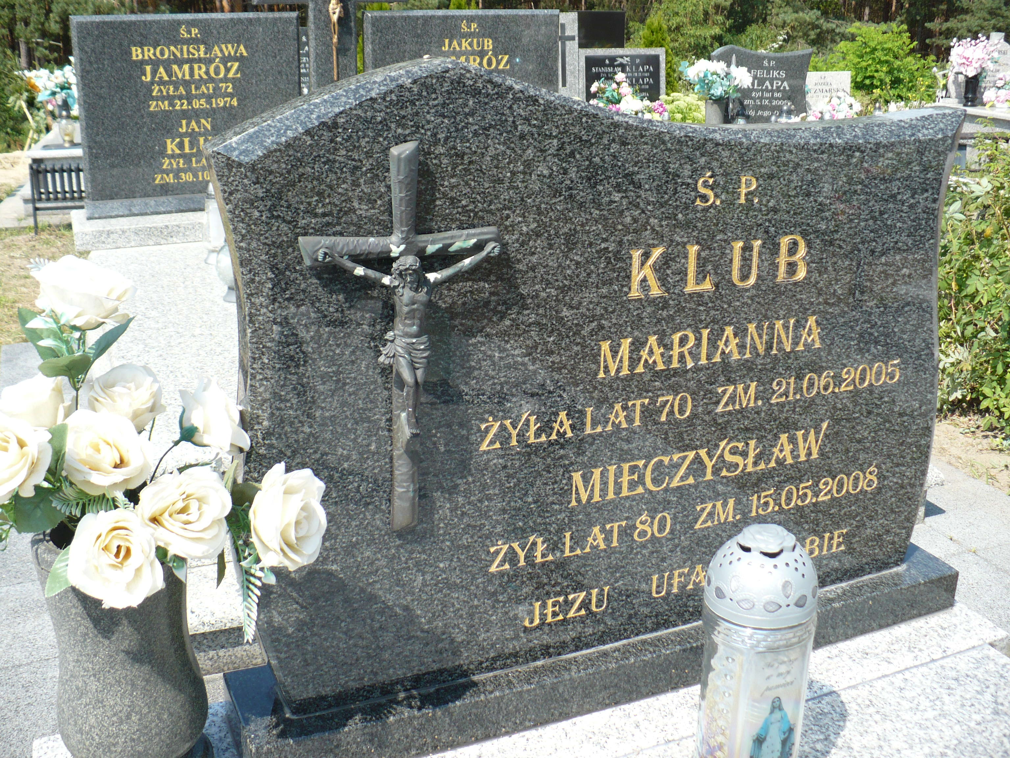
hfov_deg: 50.1
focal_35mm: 37
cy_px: 379
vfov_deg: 38.7
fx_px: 1080
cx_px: 505
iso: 100
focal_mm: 6.1
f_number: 2.8
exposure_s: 1/640
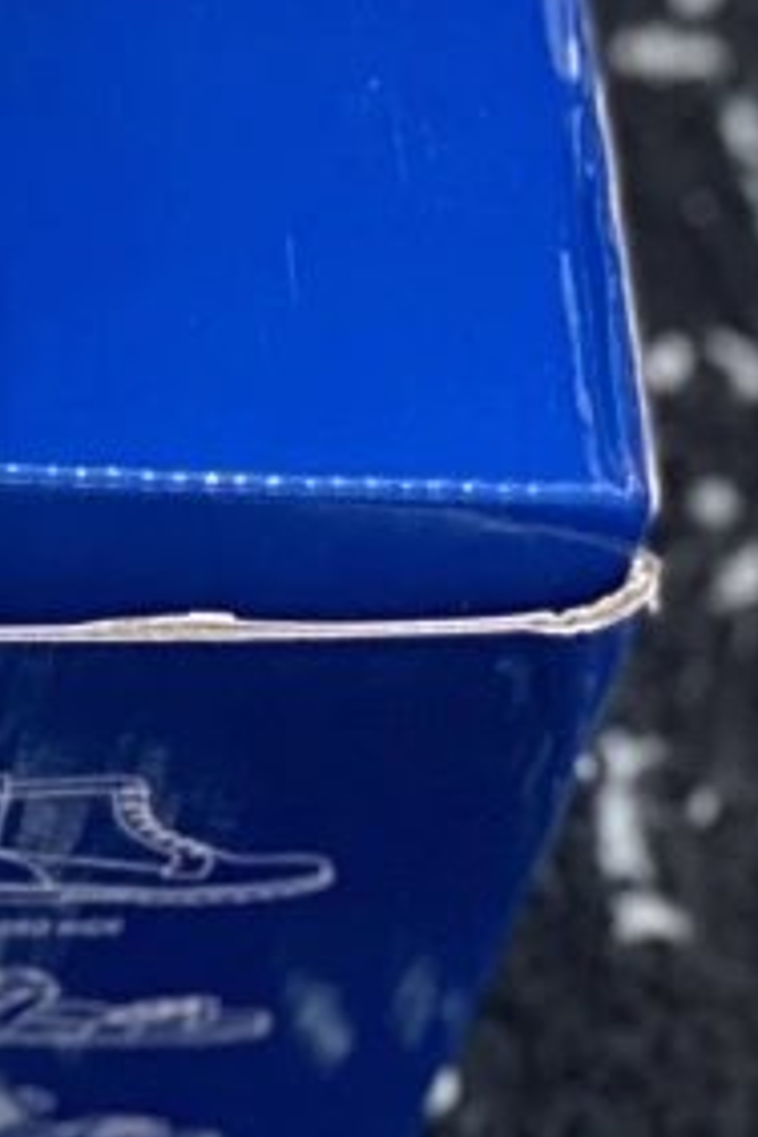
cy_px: -722
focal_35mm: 276
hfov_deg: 4.8
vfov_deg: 7.3
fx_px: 8716
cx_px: -1375
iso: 125
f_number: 2
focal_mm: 6
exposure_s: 1/122
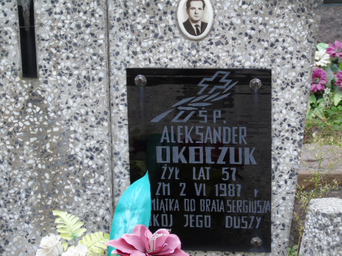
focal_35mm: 108
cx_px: 171
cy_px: 128
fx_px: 1067
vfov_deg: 13.7
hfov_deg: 18.2
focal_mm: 19
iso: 80
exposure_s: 1/50
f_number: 4.4
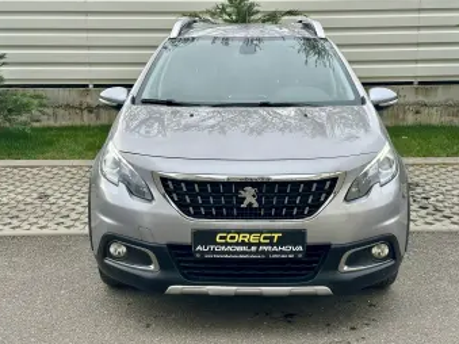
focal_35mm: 51
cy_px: 169
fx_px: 676
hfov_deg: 37.5
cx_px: 237
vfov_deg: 28.5
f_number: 1.78
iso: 64
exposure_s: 1/894
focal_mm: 6.86
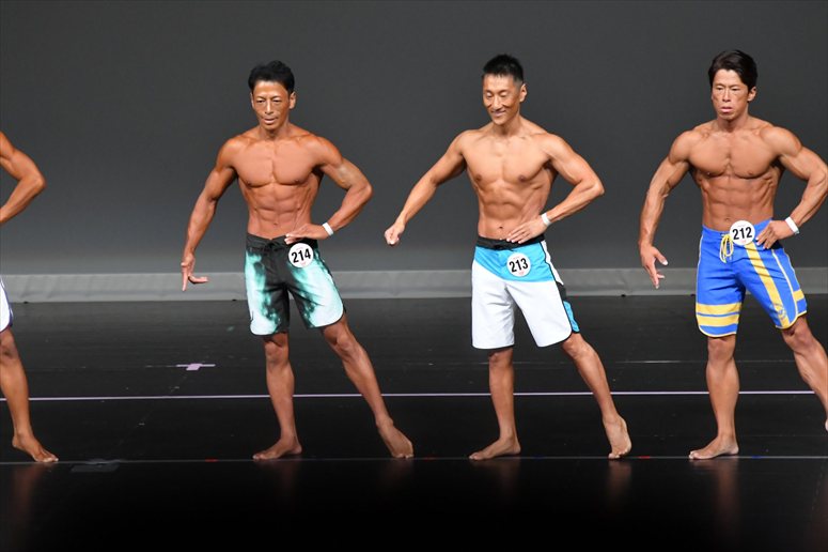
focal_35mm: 300
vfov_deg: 4.6
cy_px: 276
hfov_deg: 6.9
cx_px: 414
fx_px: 6897
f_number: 5.6
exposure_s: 1/400
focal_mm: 200
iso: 4000
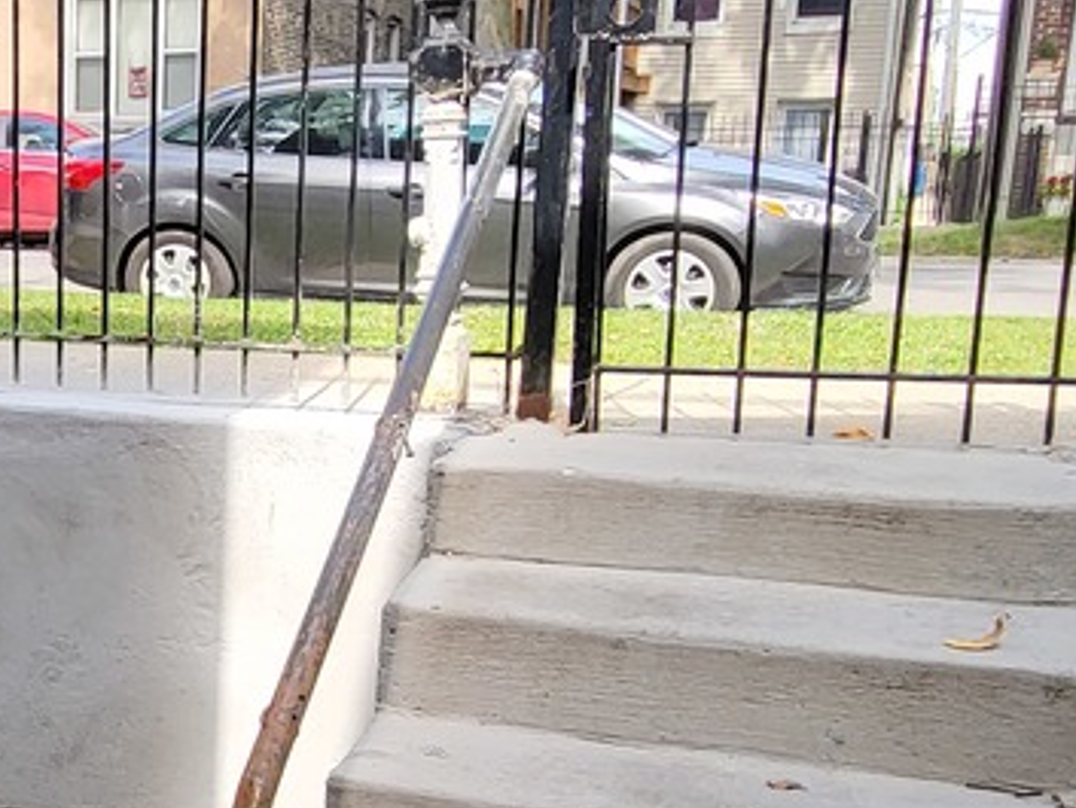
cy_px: 573
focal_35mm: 53
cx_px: 6
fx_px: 1648
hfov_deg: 33.2
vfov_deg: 27.3
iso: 32
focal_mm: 1.74
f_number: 2.2
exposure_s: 1/311
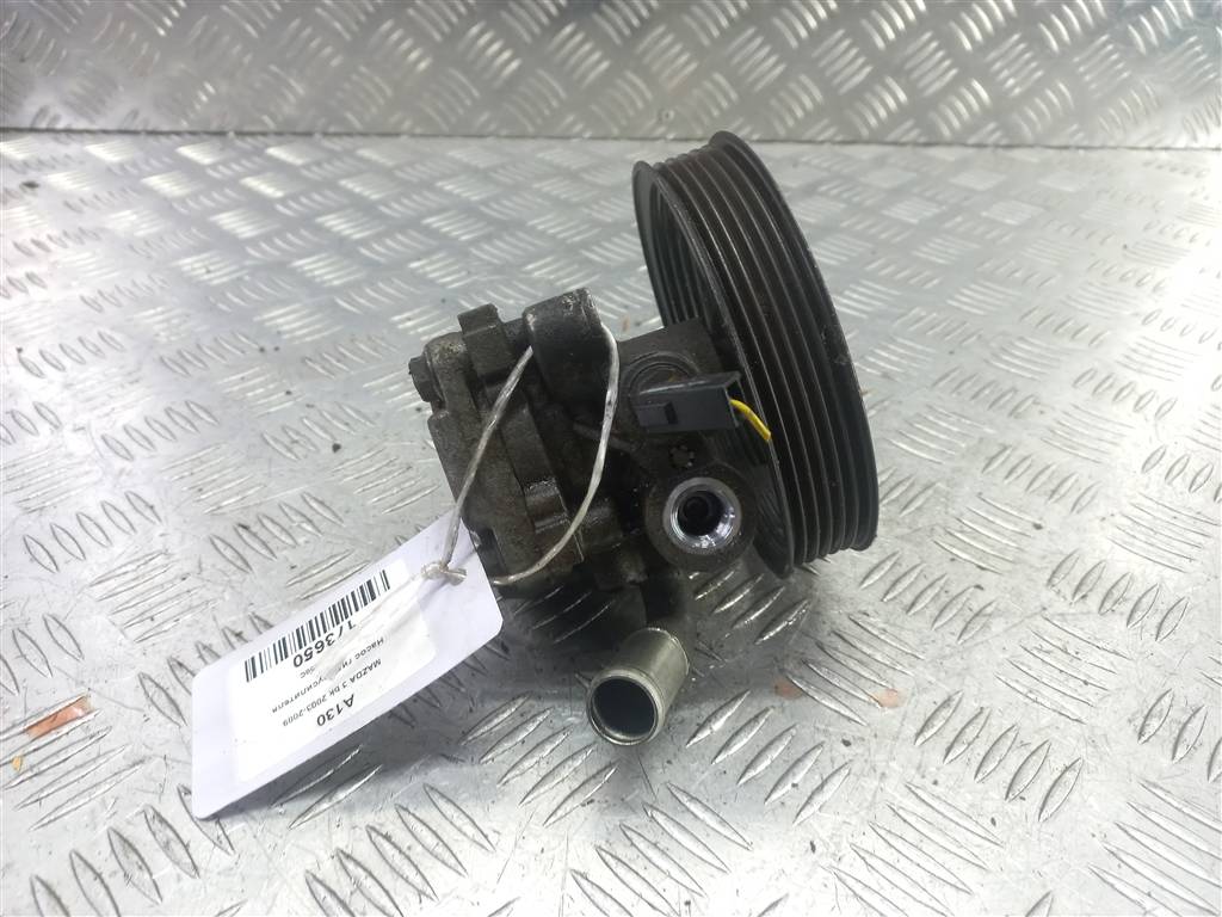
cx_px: 611
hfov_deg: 69.4
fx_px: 883
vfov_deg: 54.9
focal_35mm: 25
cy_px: 458
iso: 125
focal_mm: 4.6
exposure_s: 1/50
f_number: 1.8
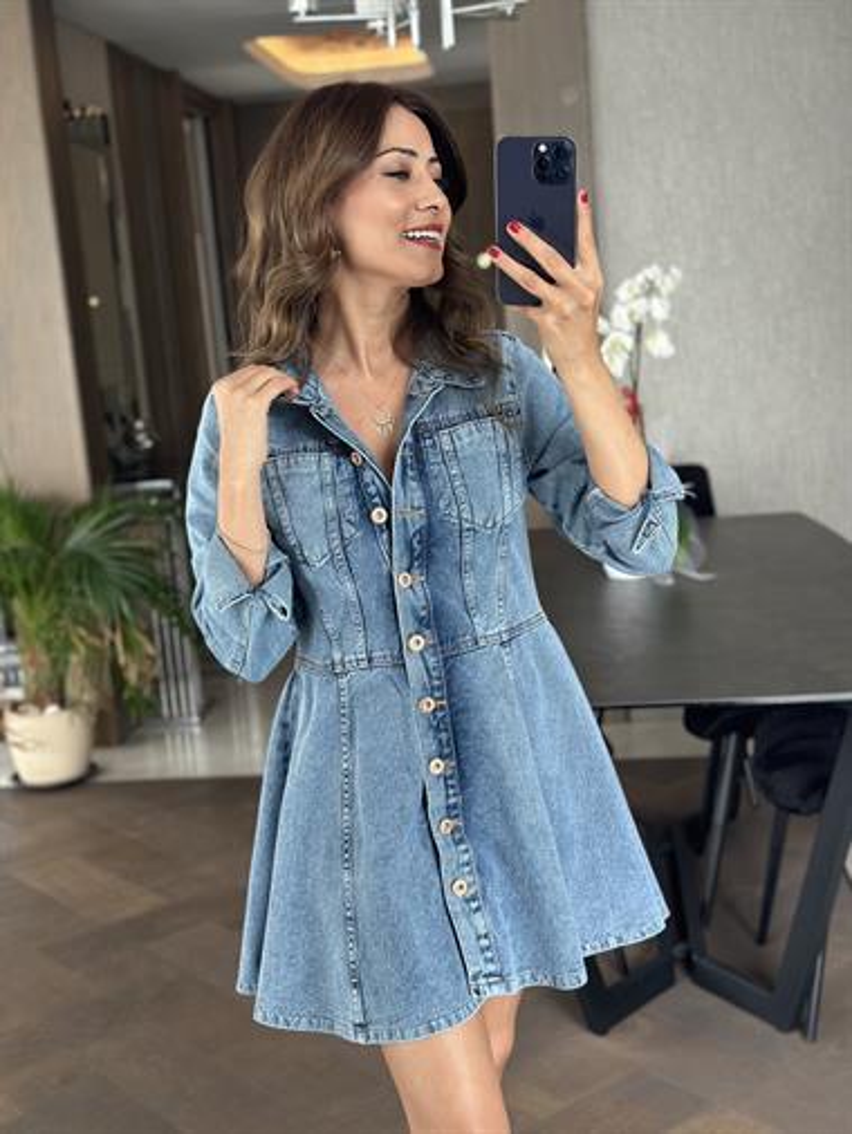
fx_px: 1574
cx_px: 426
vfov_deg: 39.6
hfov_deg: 30.3
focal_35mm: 48
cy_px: 567
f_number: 1.78
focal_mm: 6.86
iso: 160
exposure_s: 1/60
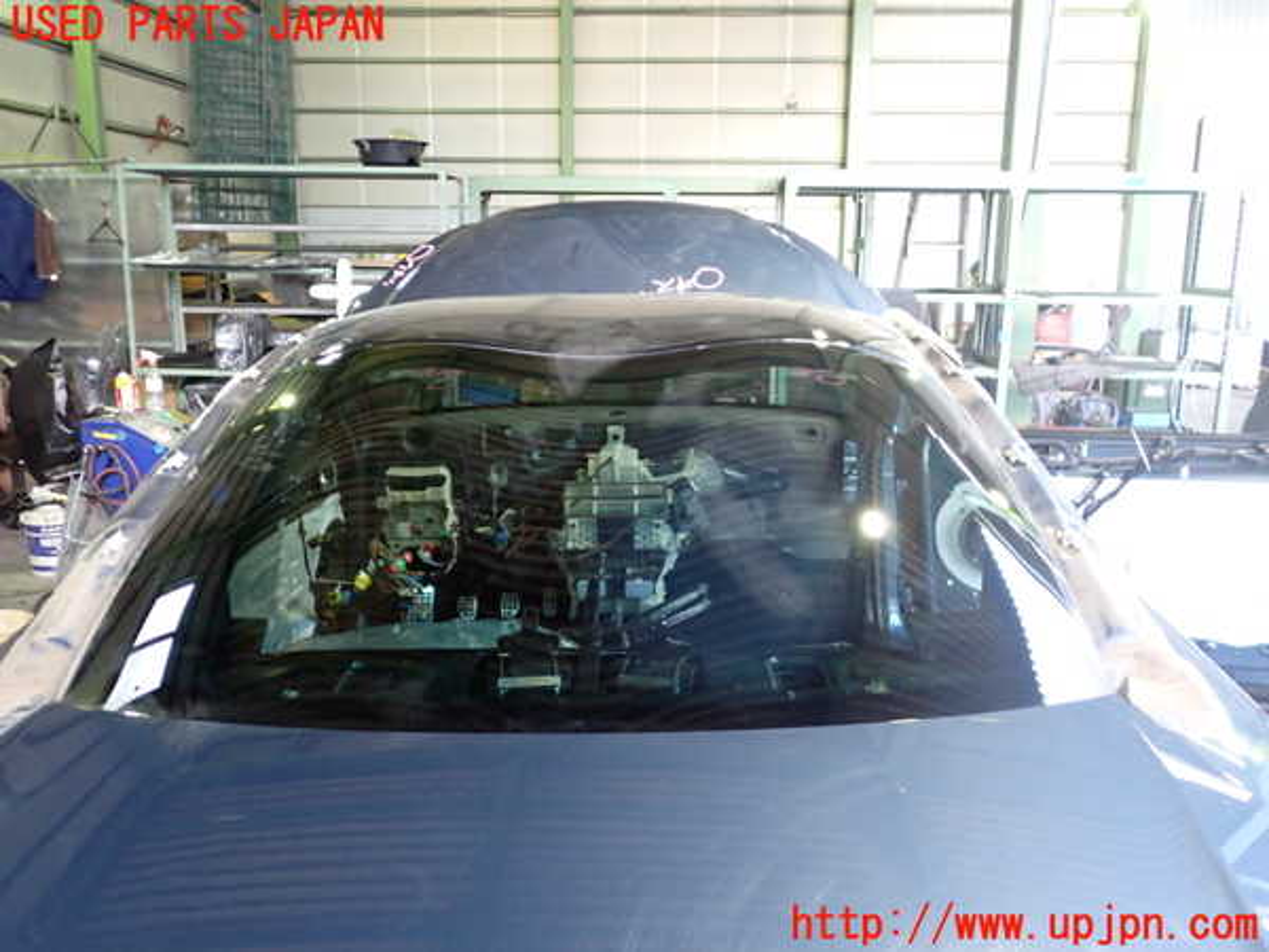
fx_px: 1100
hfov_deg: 60.0
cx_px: 634
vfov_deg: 46.8
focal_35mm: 30
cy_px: 476
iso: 640
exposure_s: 1/30
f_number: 2.3
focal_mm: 5.4
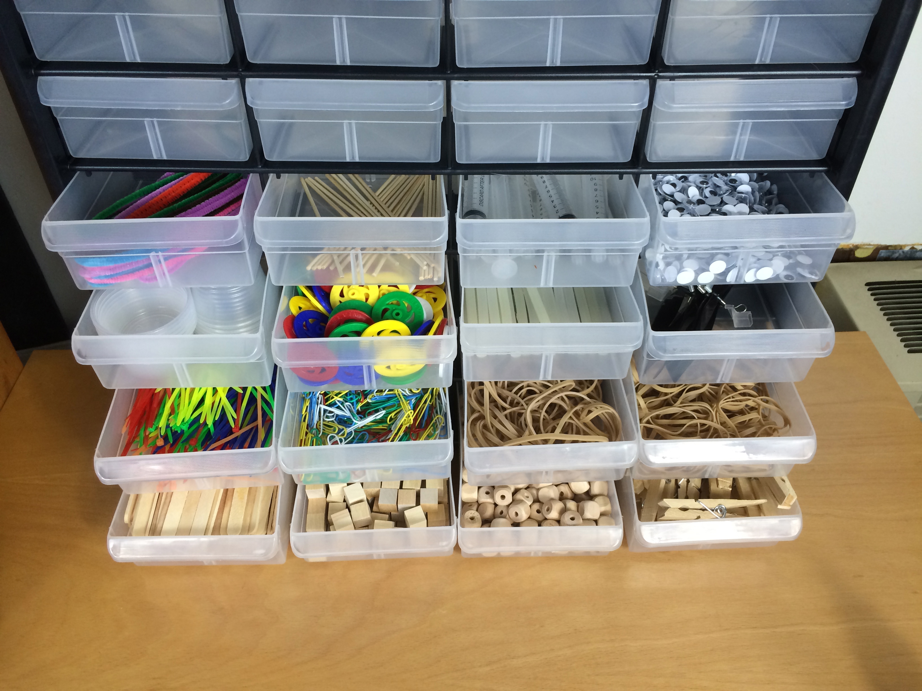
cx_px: 461
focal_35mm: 30
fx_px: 799
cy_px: 346
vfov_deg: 46.8
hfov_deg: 60.0
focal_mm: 4.12
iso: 40
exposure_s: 1/30
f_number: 2.2
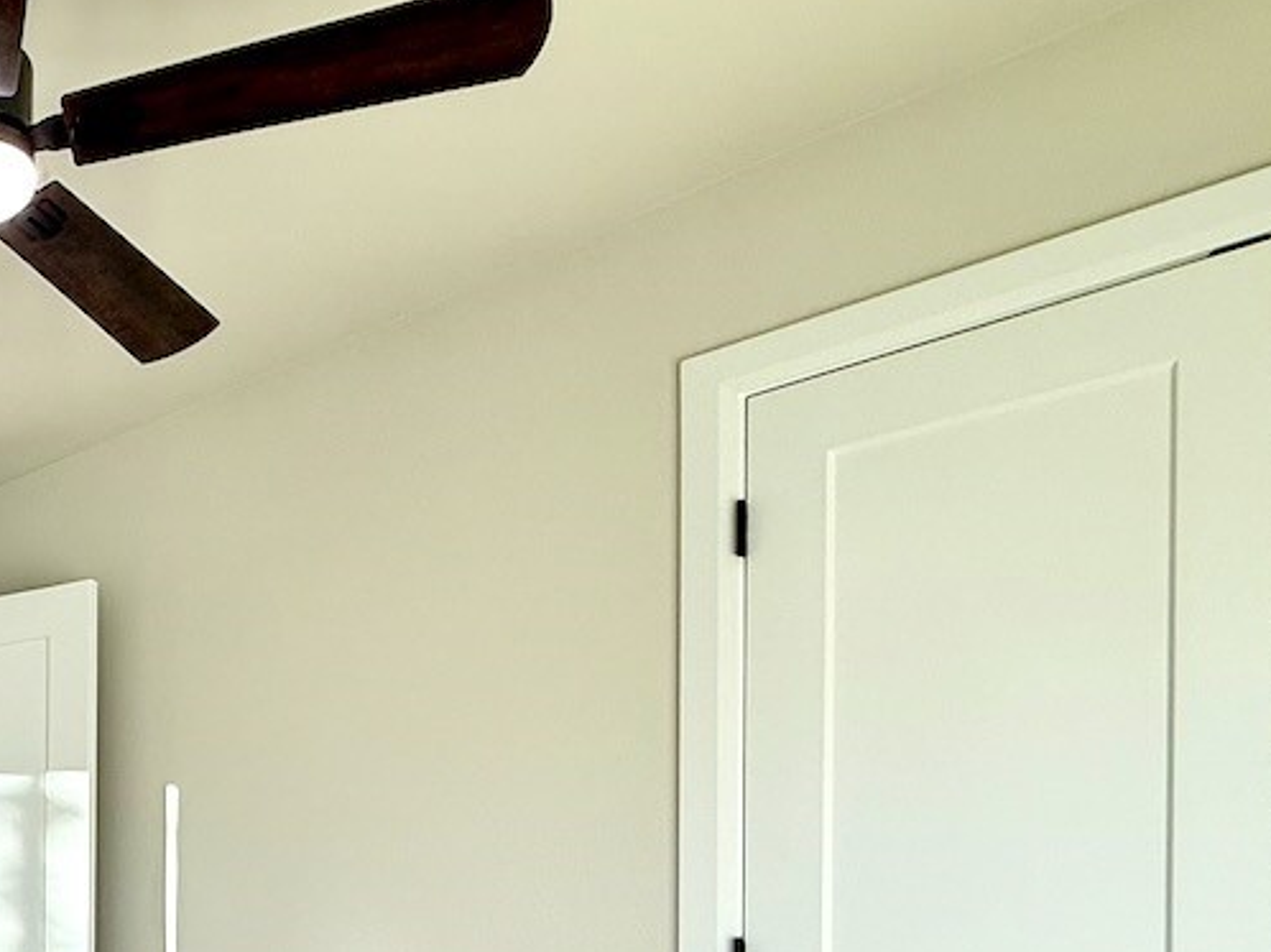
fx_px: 1321
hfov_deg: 39.0
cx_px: -222
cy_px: 944
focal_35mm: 36
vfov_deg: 35.9
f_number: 2.2
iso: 64
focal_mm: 2.22
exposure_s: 1/120
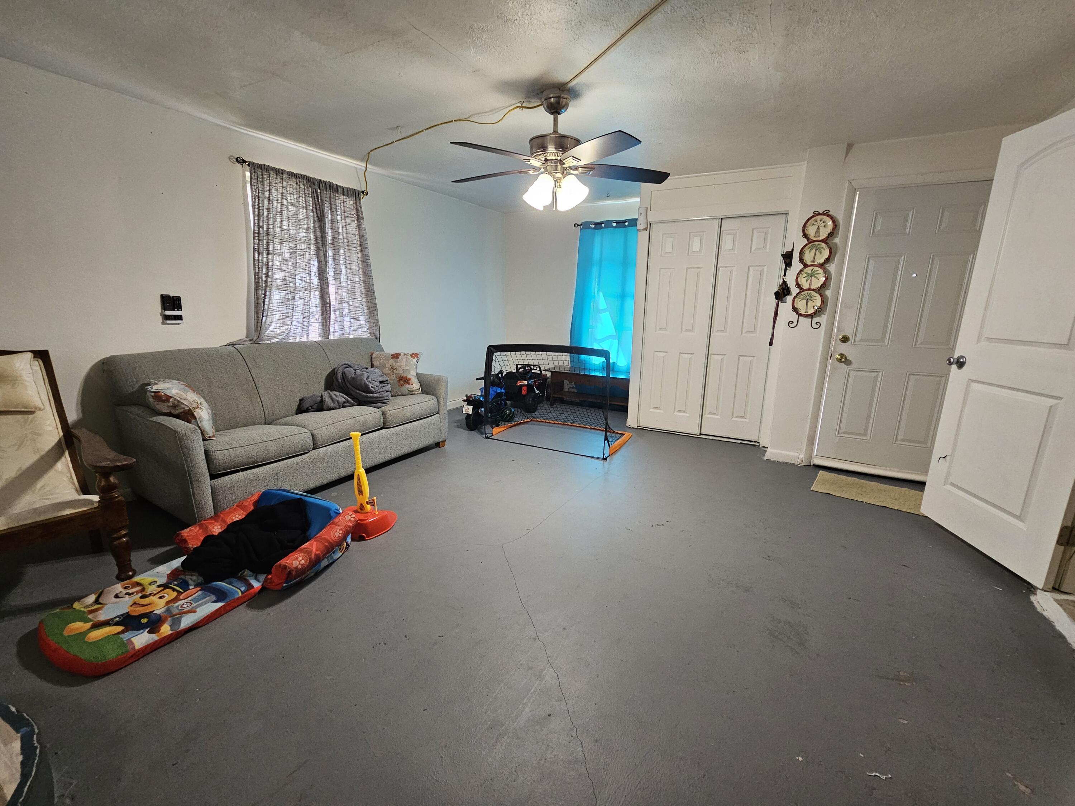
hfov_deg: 106.2
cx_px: 538
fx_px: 404
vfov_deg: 89.9
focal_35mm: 13
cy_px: 403
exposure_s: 1/60
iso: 250
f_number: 2.2
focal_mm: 2.2
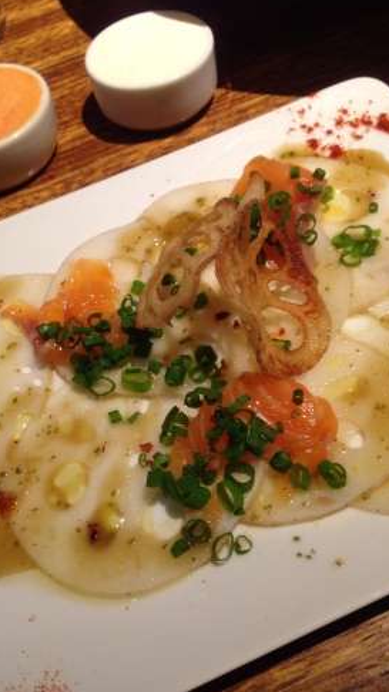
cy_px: 342
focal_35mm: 37
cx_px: 170
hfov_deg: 31.9
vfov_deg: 54.0
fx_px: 679
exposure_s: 1/20
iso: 64
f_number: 2.4
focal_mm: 4.12
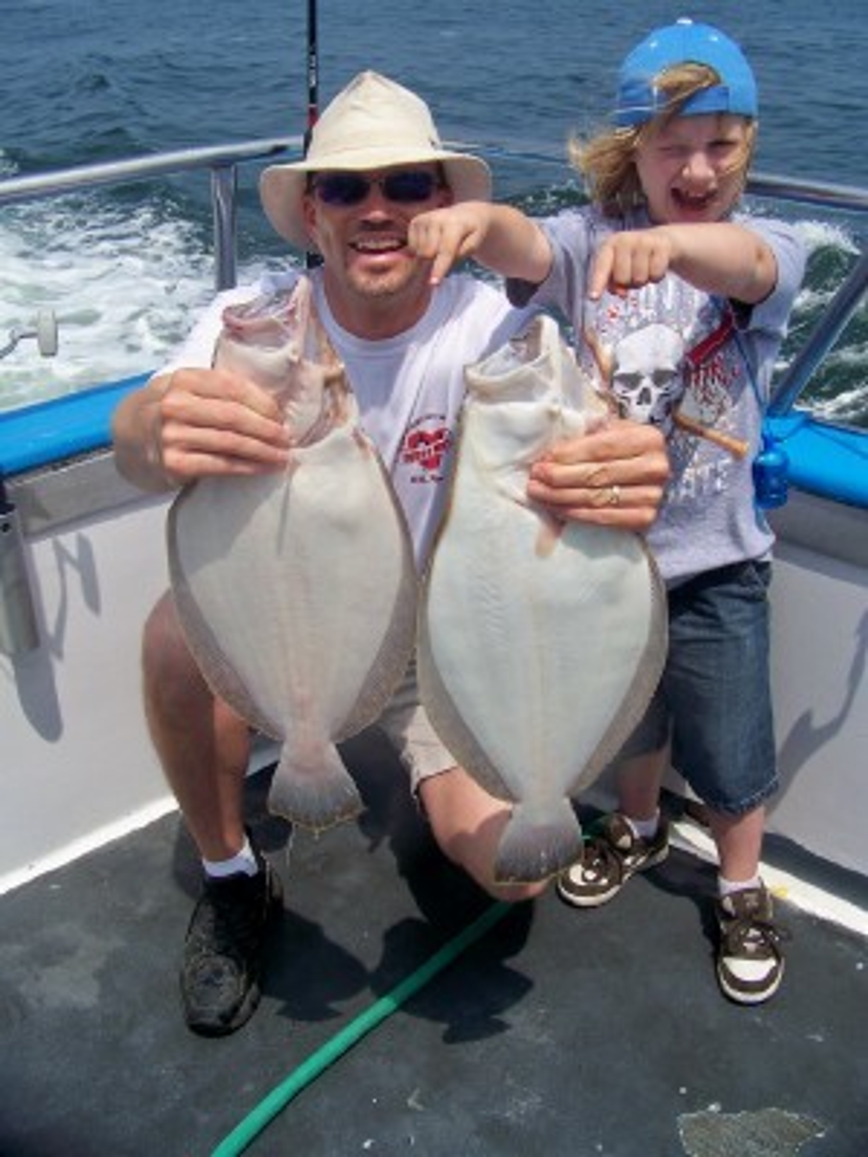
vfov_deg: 51.4
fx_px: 1204
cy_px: 578
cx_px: 434
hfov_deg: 39.7
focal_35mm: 36
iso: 64
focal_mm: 5.85
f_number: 4
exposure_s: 1/640
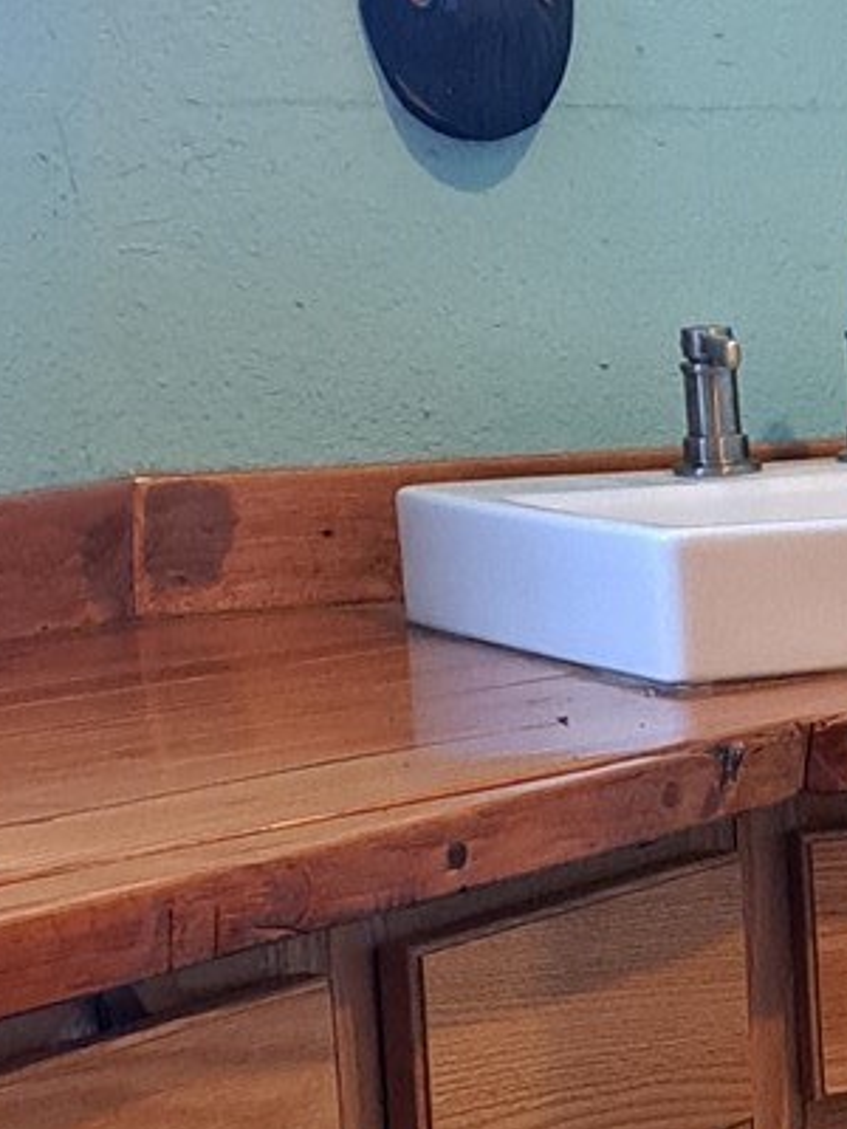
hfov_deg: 10.7
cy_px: 717
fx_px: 4013
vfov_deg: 16.0
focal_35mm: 123
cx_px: 1832
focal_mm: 5.23
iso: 320
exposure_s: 1/40
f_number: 1.8
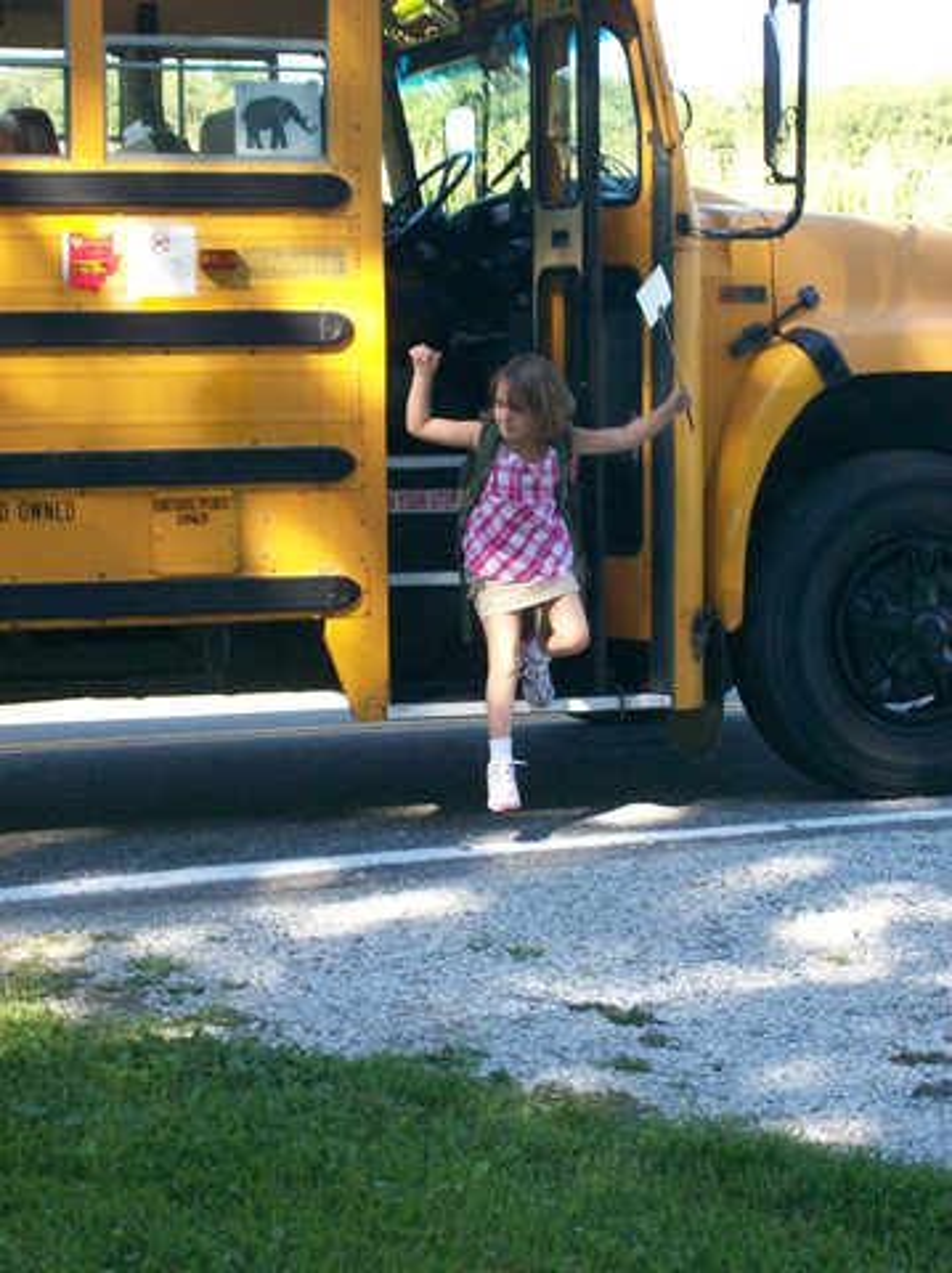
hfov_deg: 16.9
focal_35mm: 87
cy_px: 636
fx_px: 3196
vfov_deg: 22.5
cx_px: 476
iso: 140
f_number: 4.3
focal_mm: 14.3
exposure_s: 1/177
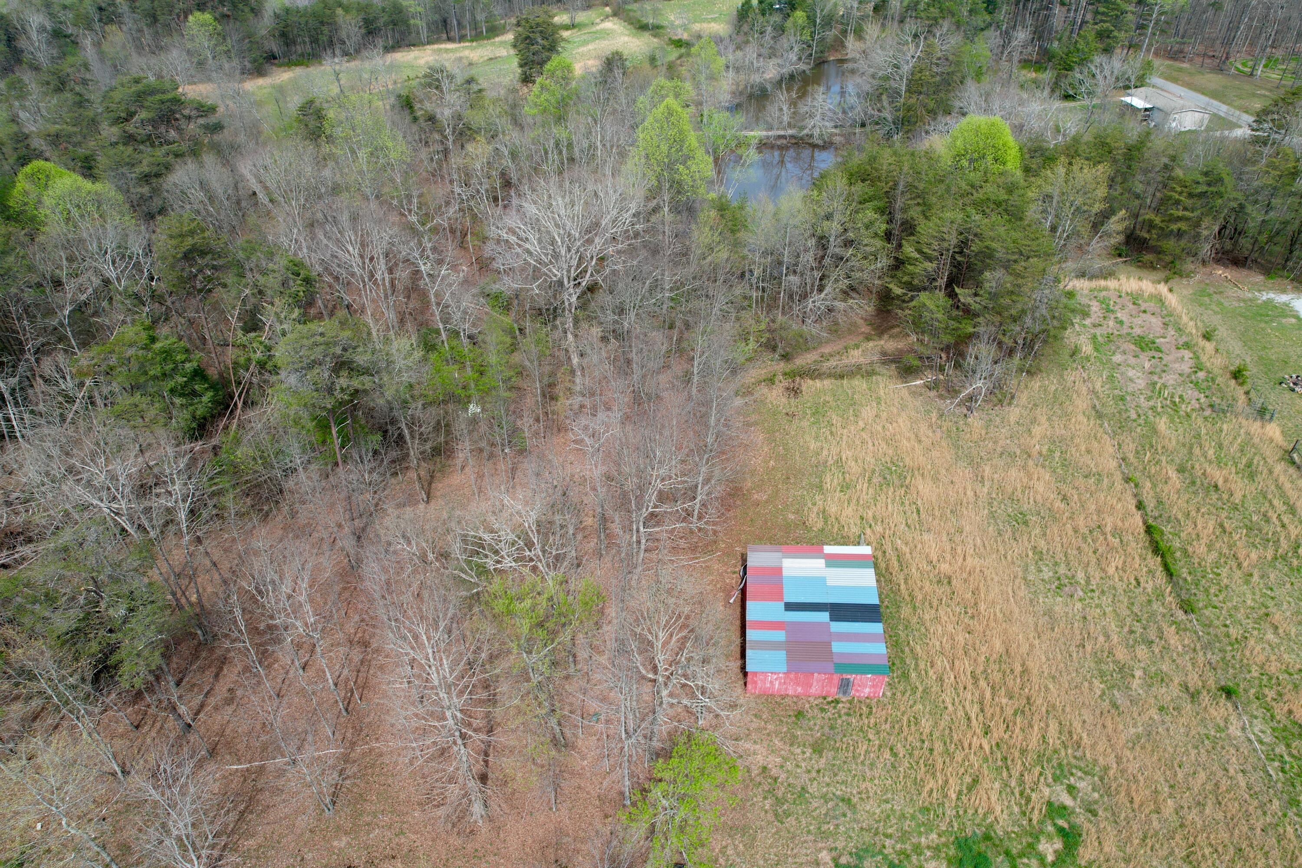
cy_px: 434
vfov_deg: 57.2
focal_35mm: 22
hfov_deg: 78.6
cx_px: 651
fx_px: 796
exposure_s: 1/120
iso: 100
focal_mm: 8.38
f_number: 2.8
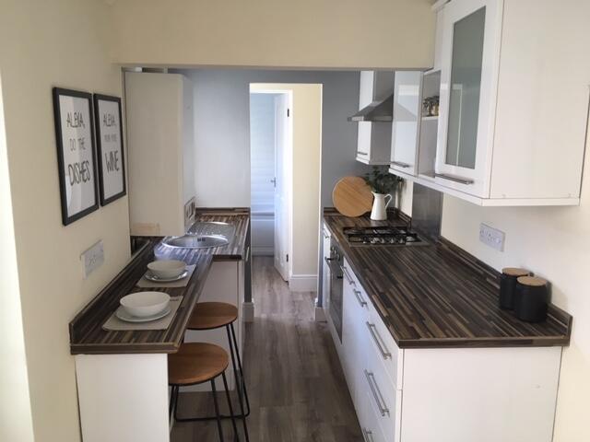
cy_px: 221
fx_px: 494
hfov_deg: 61.7
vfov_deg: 48.2
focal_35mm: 29
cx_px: 295
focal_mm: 4.15
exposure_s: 1/33
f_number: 2.2
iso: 64
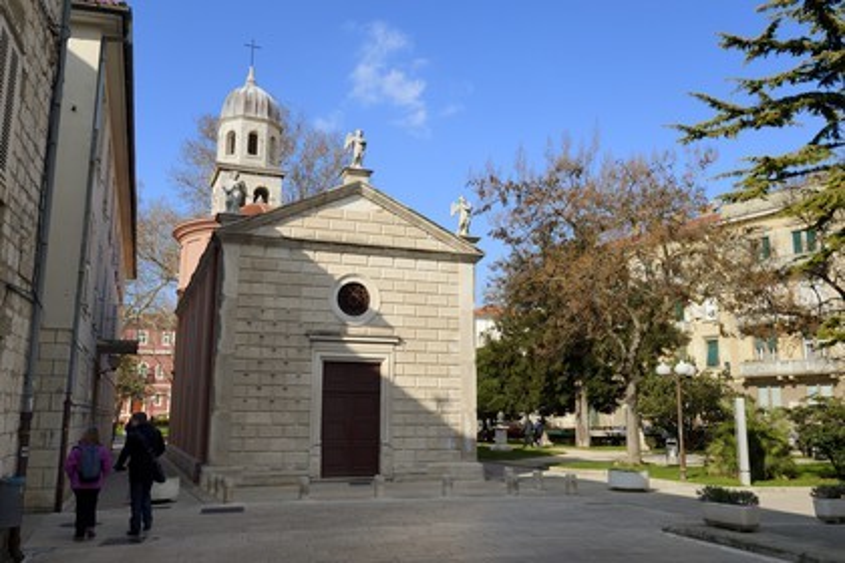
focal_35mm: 32
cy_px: 282
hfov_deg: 58.7
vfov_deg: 41.1
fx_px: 751
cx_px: 422
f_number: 16
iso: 200
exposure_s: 1/160
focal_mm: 32
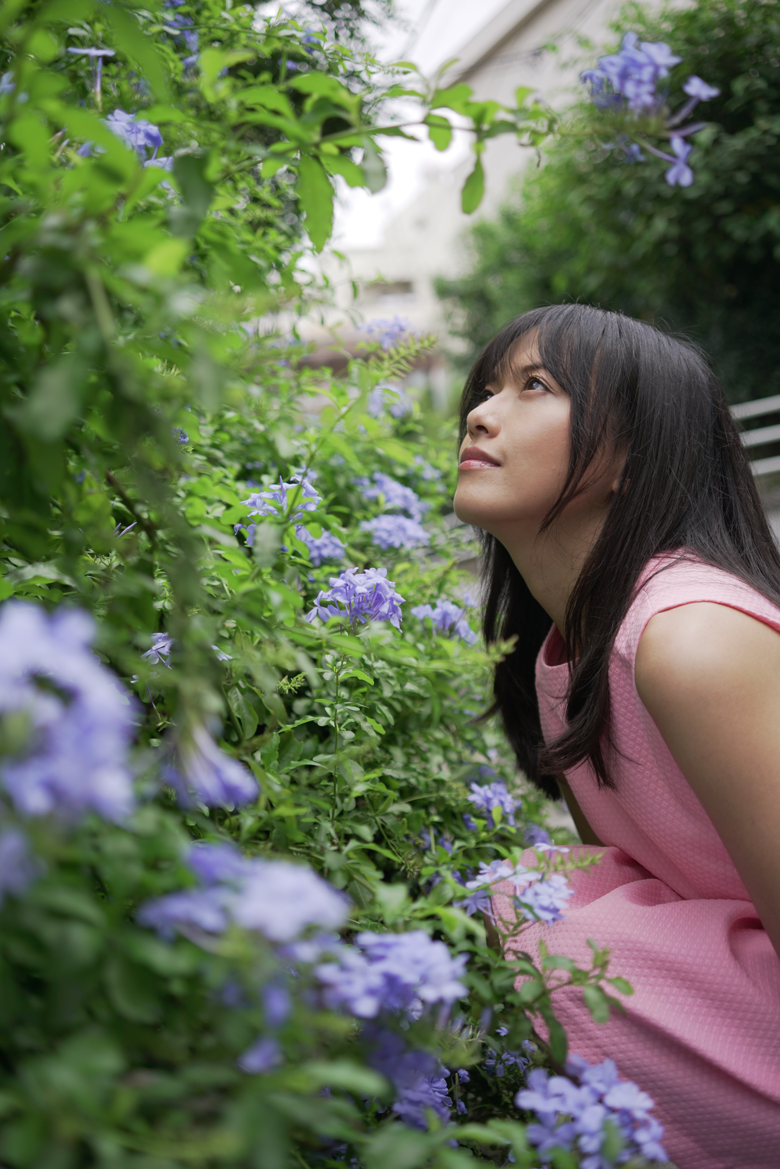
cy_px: 584
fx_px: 1137
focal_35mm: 35
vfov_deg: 54.4
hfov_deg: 37.9
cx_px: 390
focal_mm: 35
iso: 200
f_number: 2.8
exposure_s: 1/800
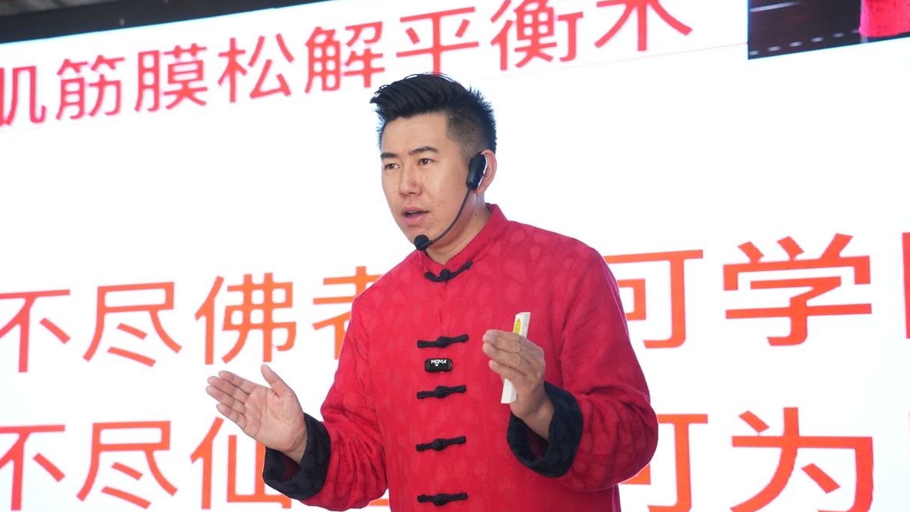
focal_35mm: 68
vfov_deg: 17.7
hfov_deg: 31.0
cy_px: 264
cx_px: 455
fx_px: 1641
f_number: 4
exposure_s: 1/100
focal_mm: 64
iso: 1000
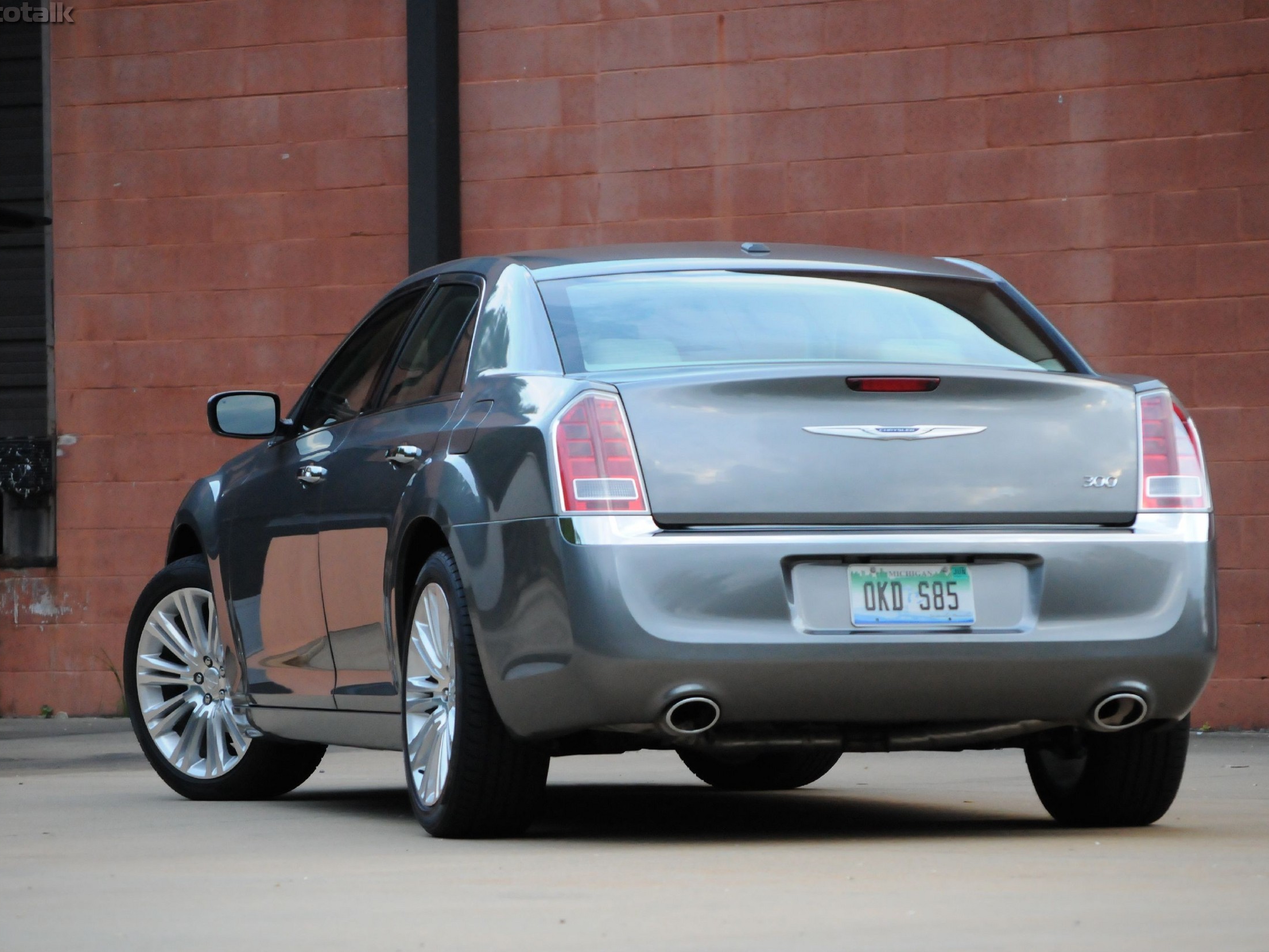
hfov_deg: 10.5
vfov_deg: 7.9
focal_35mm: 189
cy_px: 476
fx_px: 6928
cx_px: 663
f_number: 5.6
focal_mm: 116
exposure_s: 1/200
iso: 2000
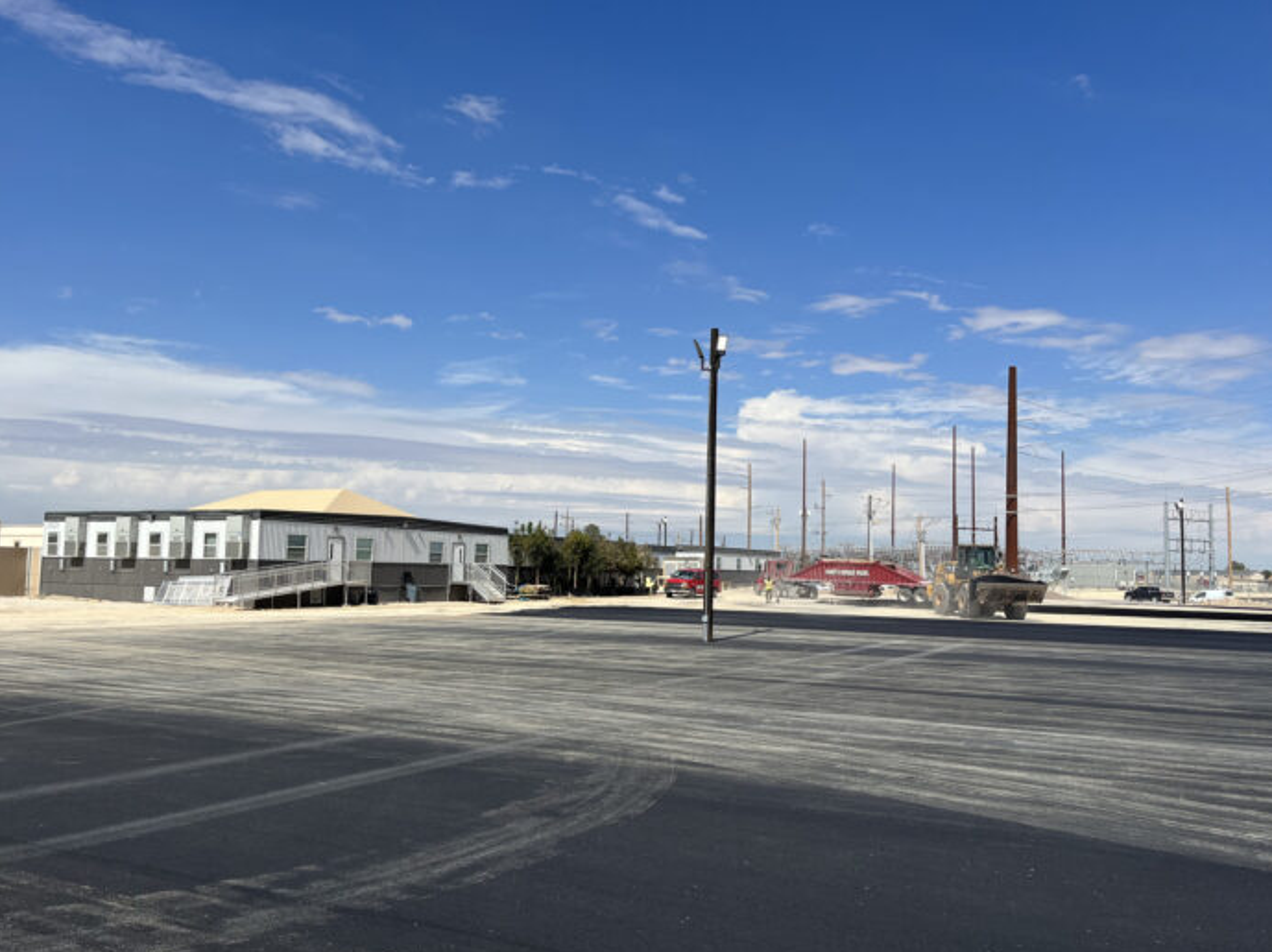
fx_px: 1065
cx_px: 663
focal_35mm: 29
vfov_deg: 48.2
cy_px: 487
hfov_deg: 61.7
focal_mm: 5.1
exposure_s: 1/6494
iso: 50
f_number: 1.6
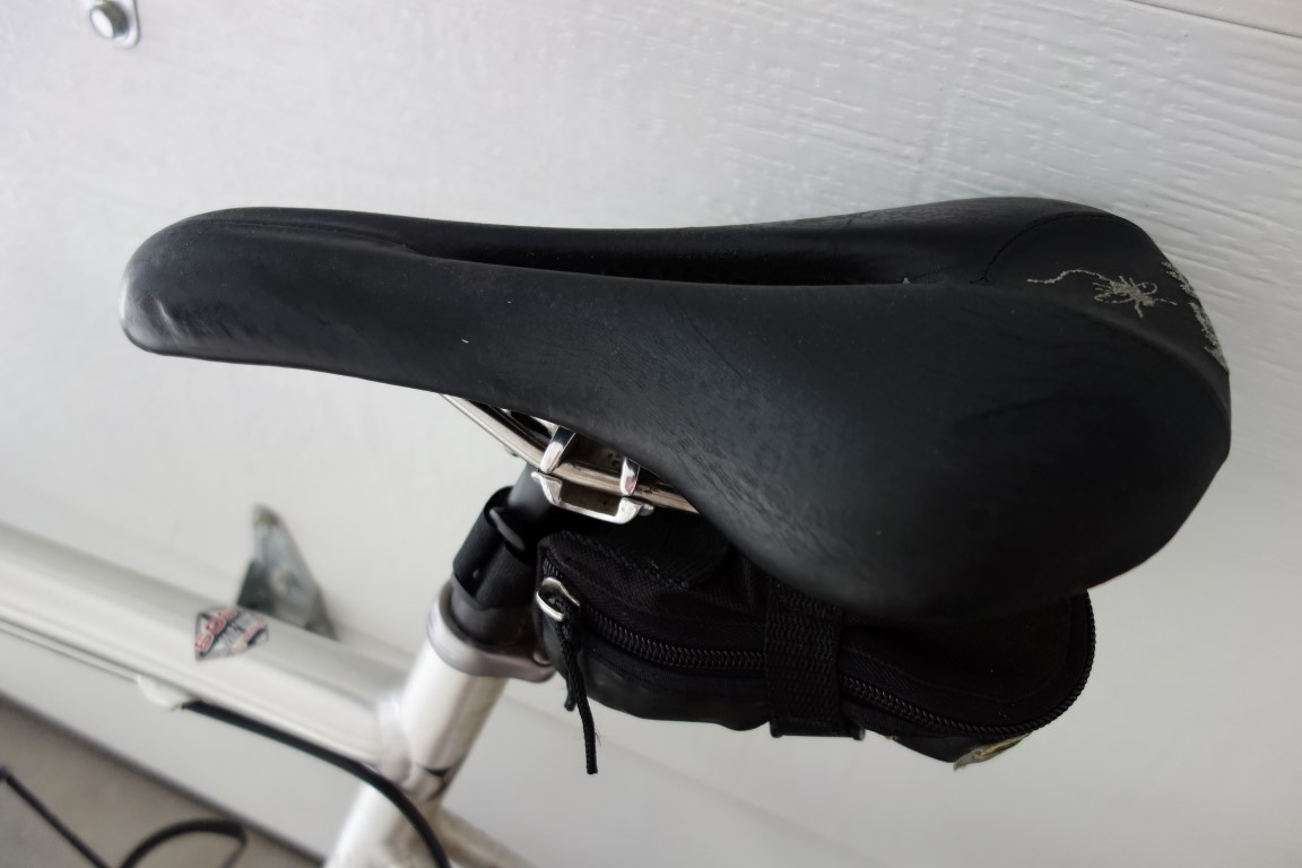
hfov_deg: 65.5
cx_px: 651
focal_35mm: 28
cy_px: 434
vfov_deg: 46.4
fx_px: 1013
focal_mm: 10.4
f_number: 1.8
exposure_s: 1/100
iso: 500
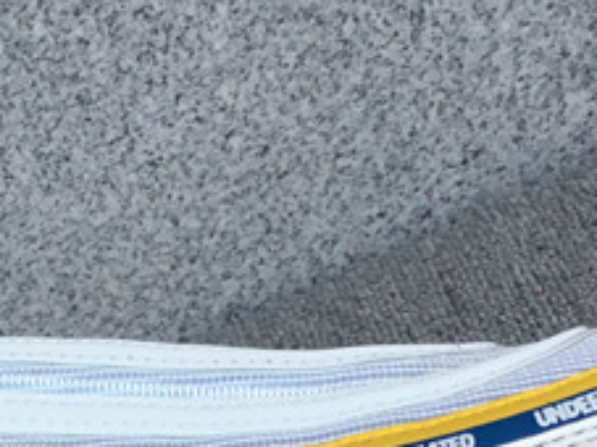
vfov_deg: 11.5
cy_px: 685
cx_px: -39
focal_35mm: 123
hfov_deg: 15.6
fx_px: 2120
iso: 25
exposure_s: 1/734
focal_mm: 3.3
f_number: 2.4
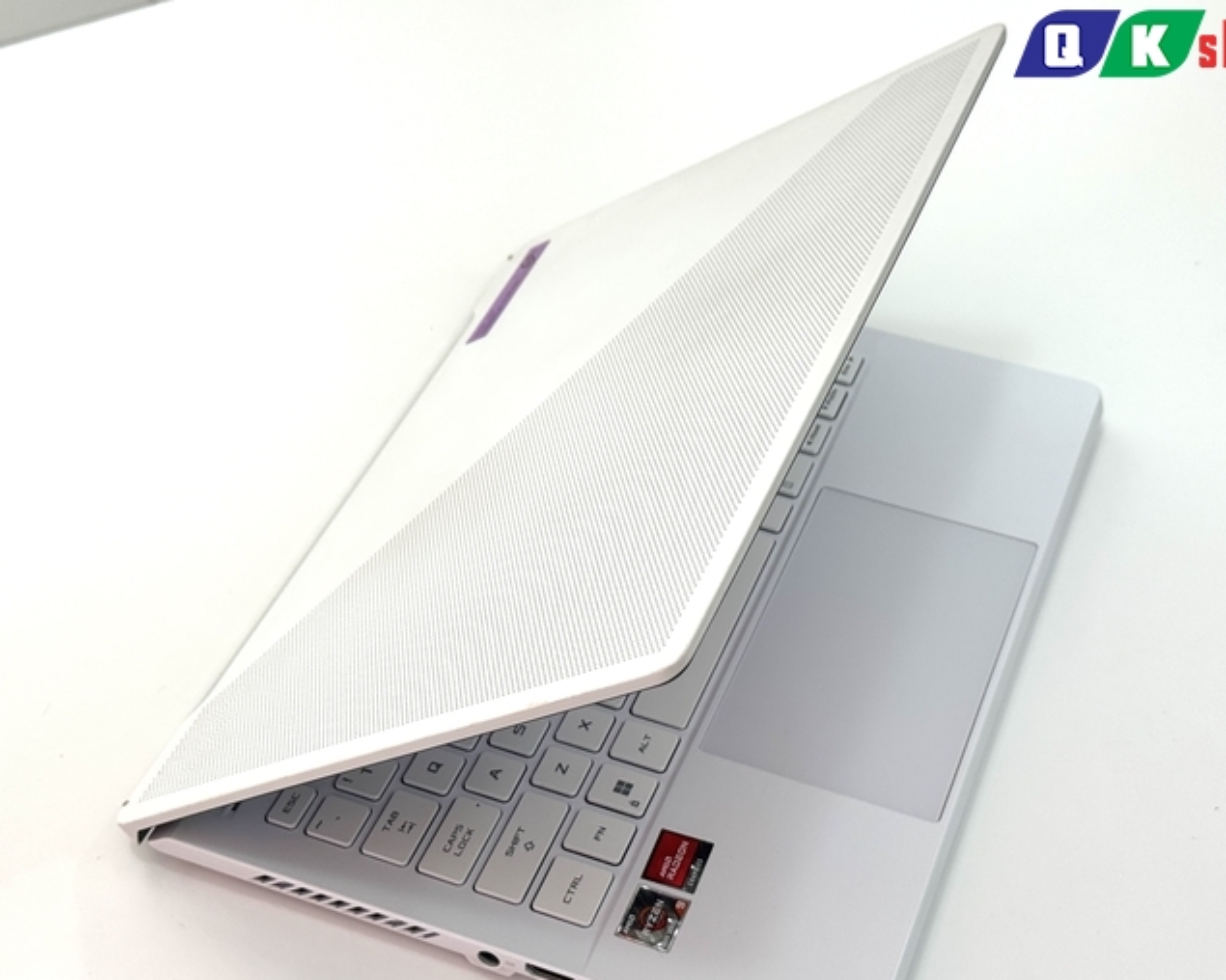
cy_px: 556
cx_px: 645
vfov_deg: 25.8
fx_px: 2141
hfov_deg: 32.0
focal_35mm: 59
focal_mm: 6.76
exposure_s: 1/312
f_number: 1.78
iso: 64
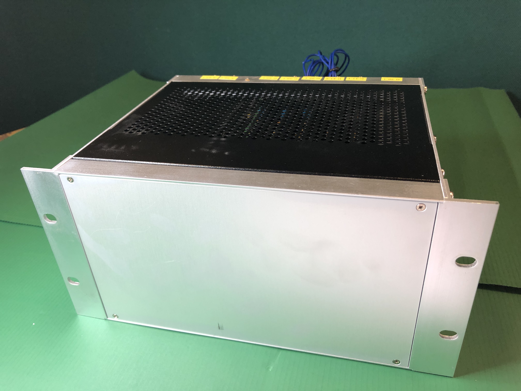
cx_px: 260
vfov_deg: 49.7
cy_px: 196
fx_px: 421
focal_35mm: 28
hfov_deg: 63.4
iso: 25
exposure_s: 1/33
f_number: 1.8
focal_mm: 3.99
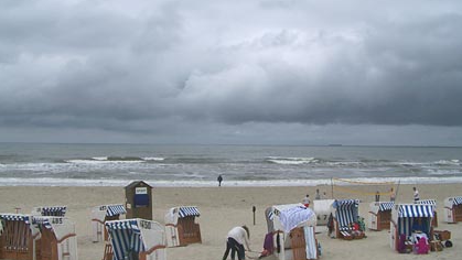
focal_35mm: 42
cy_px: 133
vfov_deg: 28.4
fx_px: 515
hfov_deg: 48.3
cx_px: 232
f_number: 5.6
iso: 64
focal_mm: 6.3
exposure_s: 1/640
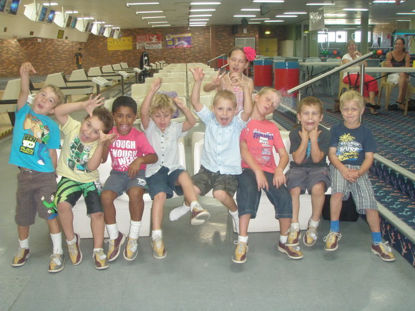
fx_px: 456
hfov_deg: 49.0
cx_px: 208
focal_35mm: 38
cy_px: 156
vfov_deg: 37.7
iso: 250
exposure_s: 1/30
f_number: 3.5
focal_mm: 6.7
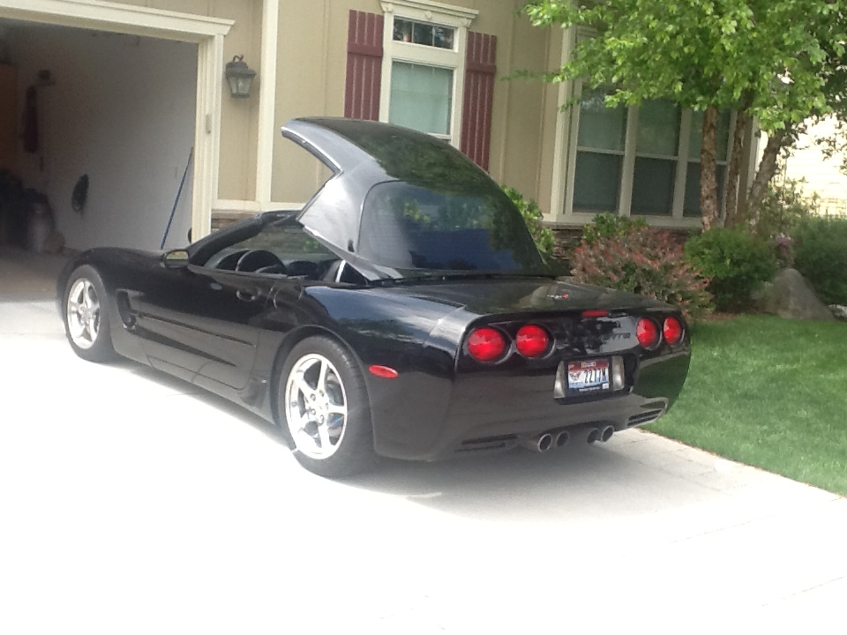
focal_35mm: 44
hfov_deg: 42.9
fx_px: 1077
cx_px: 424
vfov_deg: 32.9
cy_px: 318
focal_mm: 2.03
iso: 40
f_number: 2.4
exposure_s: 1/278
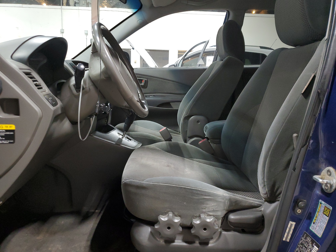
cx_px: 168
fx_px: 252
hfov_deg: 67.3
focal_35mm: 26
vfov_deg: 53.1
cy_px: 126
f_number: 1.5
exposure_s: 1/60.2
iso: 215
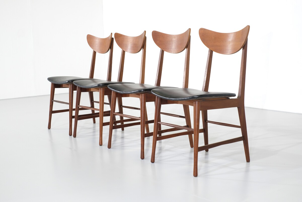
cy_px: 101
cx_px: 151
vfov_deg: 25.5
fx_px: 445
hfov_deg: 37.5
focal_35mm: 53
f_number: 5.6
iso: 800
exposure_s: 1/56
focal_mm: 35
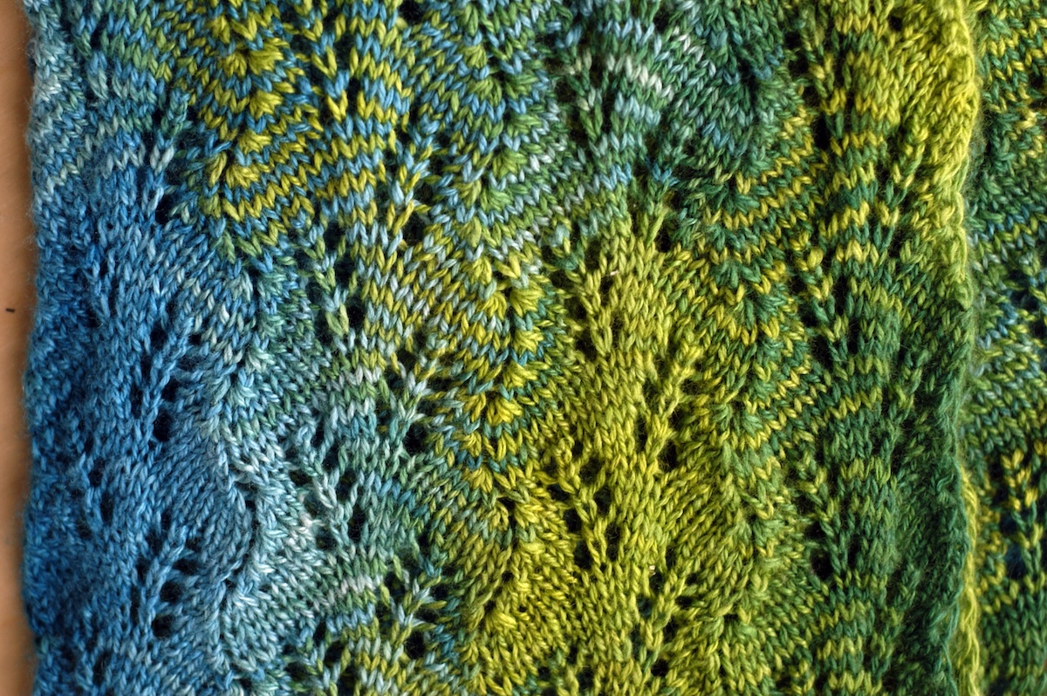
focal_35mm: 75
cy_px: 348
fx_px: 2179
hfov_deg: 27.0
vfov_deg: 18.2
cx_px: 524
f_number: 2.8
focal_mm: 50
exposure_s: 1/90
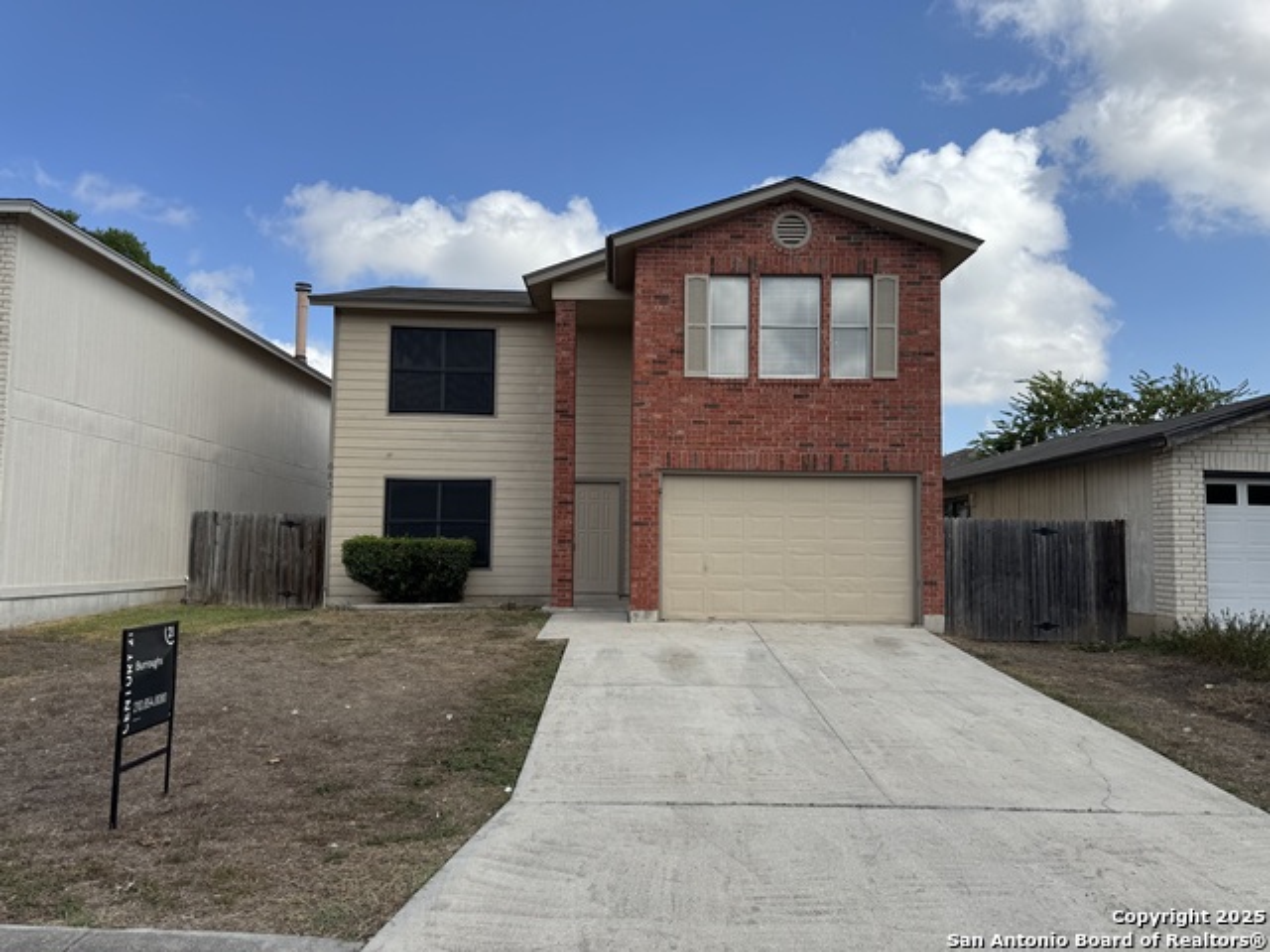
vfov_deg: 56.8
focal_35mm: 24
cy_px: 476
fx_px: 881
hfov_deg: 71.6
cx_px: 635
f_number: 1.78
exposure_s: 1/4049
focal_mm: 6.76
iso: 80
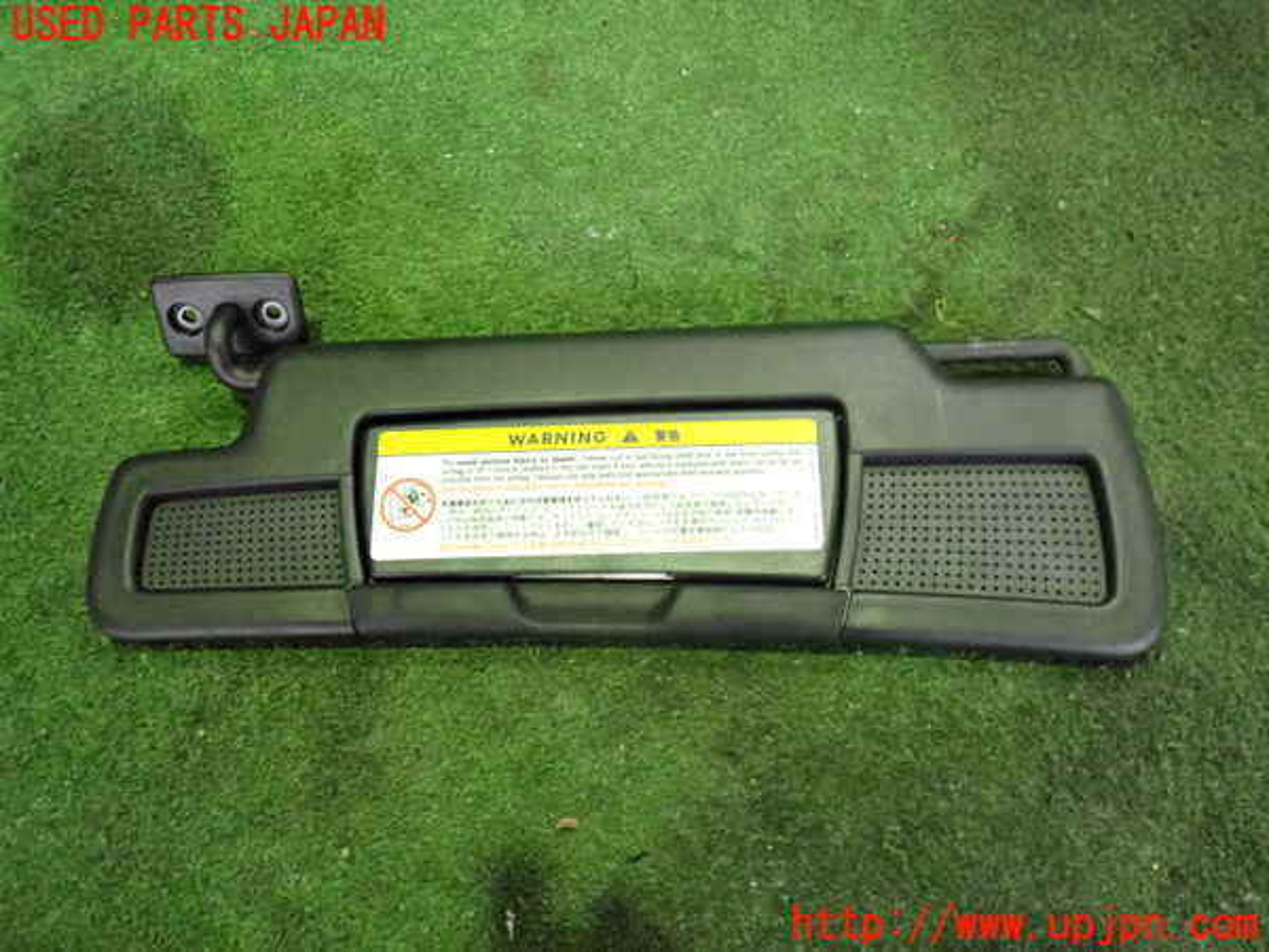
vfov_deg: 46.8
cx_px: 634
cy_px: 476
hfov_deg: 60.0
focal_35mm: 30
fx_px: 1100
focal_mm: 5.4
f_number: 2.3
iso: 3200
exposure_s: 1/160
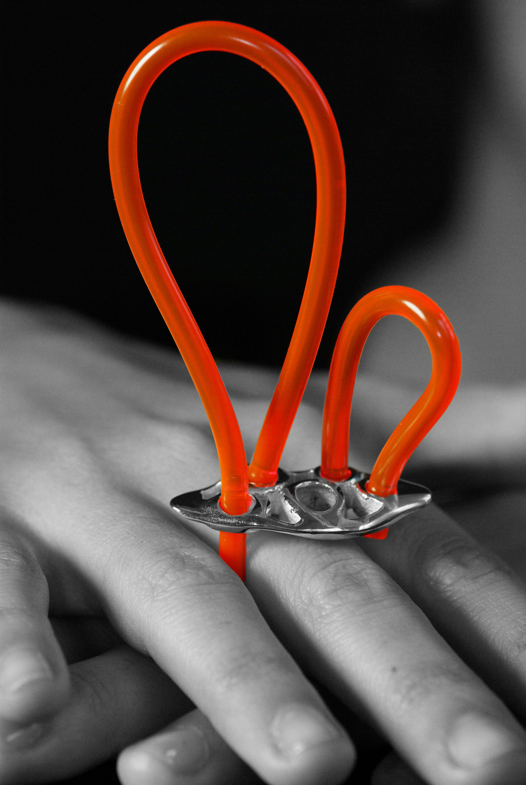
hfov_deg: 8.7
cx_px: 263
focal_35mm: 158
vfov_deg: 13.0
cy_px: 392
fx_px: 3441
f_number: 5.6
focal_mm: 105
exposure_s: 1/90
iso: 400
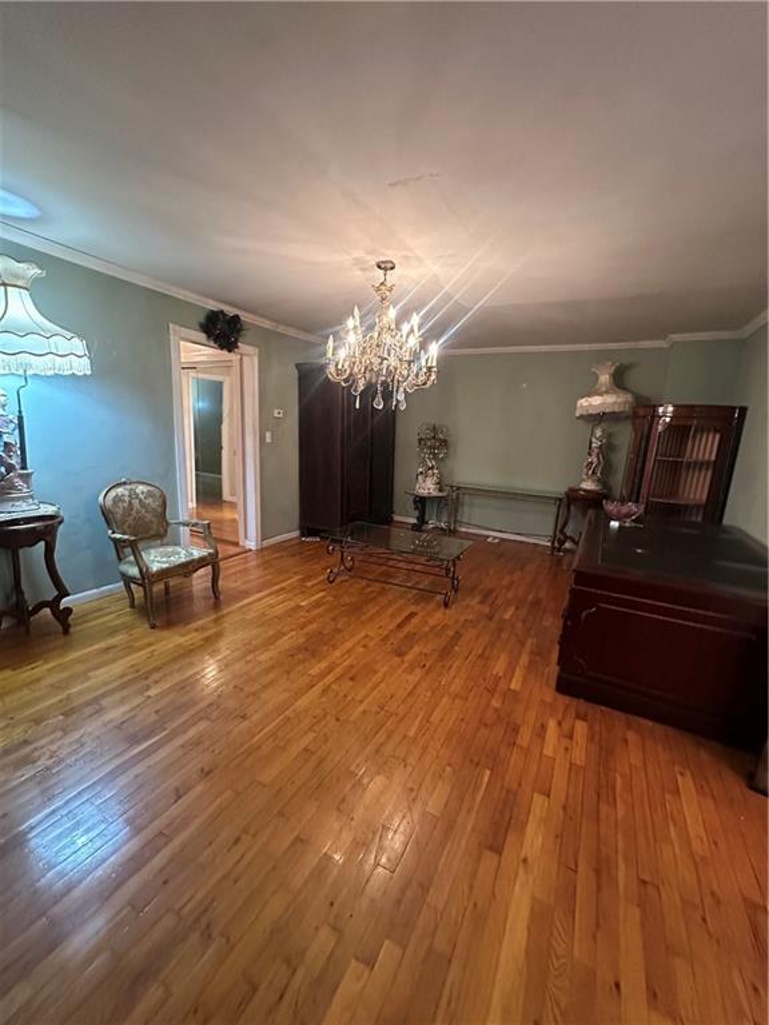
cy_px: 512
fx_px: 415
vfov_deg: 102.1
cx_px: 384
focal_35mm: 14
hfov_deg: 85.7
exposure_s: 1/60
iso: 800
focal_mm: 2.22
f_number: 2.2
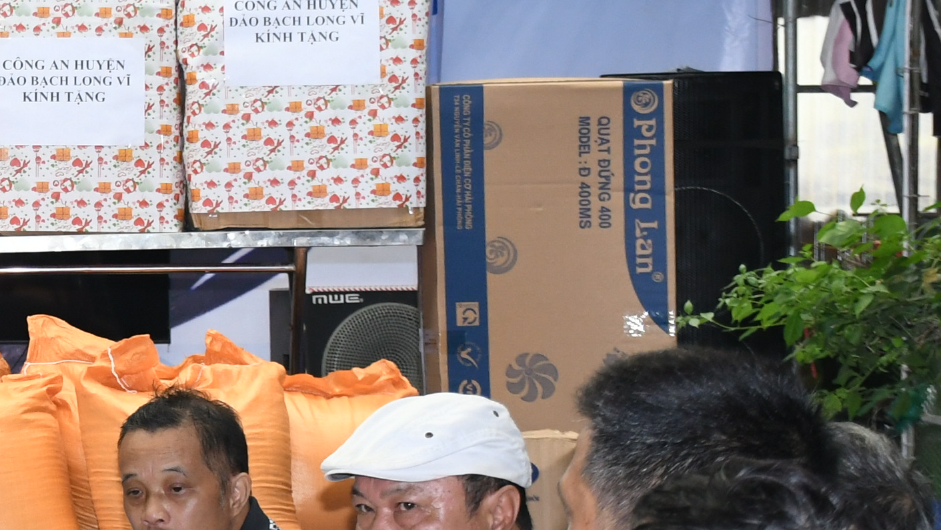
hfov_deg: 16.2
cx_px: -260
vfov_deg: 9.7
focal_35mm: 126
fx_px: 3133
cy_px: 327
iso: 1000
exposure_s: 1/200
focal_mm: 27
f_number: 5.6
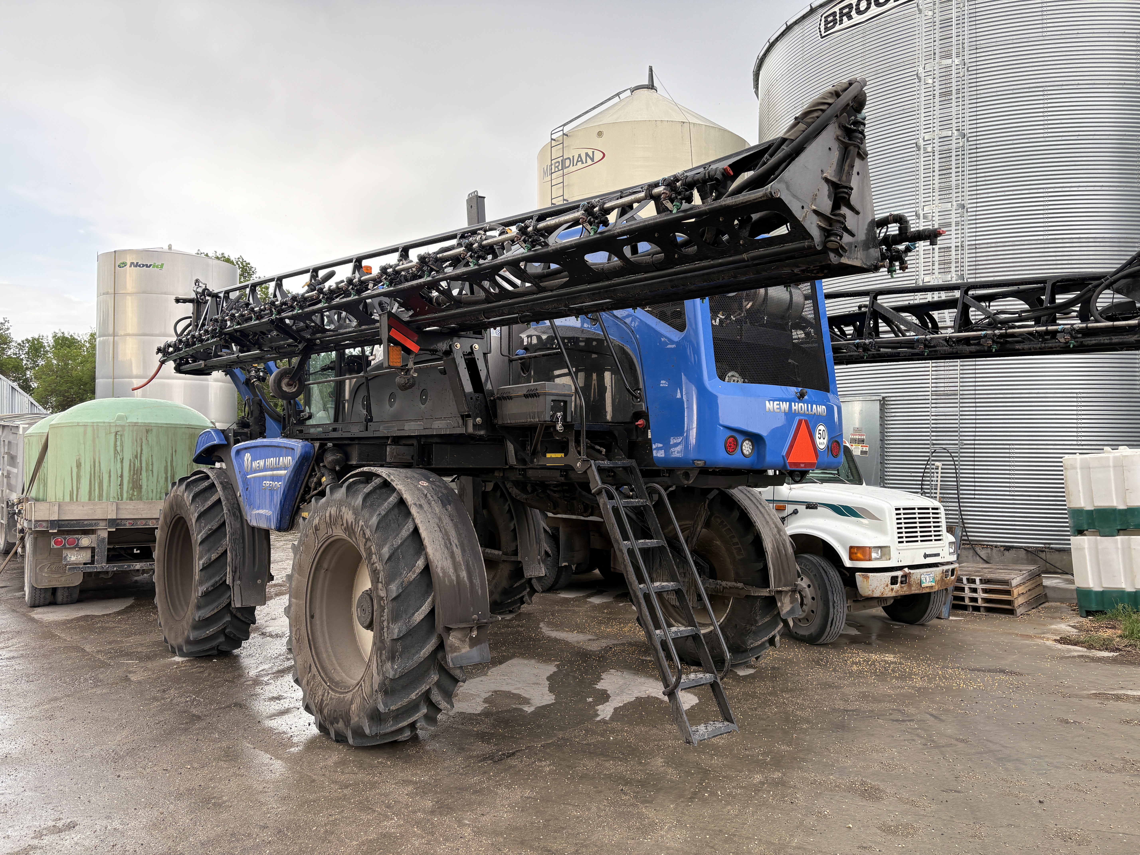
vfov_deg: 53.1
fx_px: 856
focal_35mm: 26
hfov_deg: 67.3
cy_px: 428
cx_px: 570
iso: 50
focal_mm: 5.96
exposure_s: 1/367
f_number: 1.6
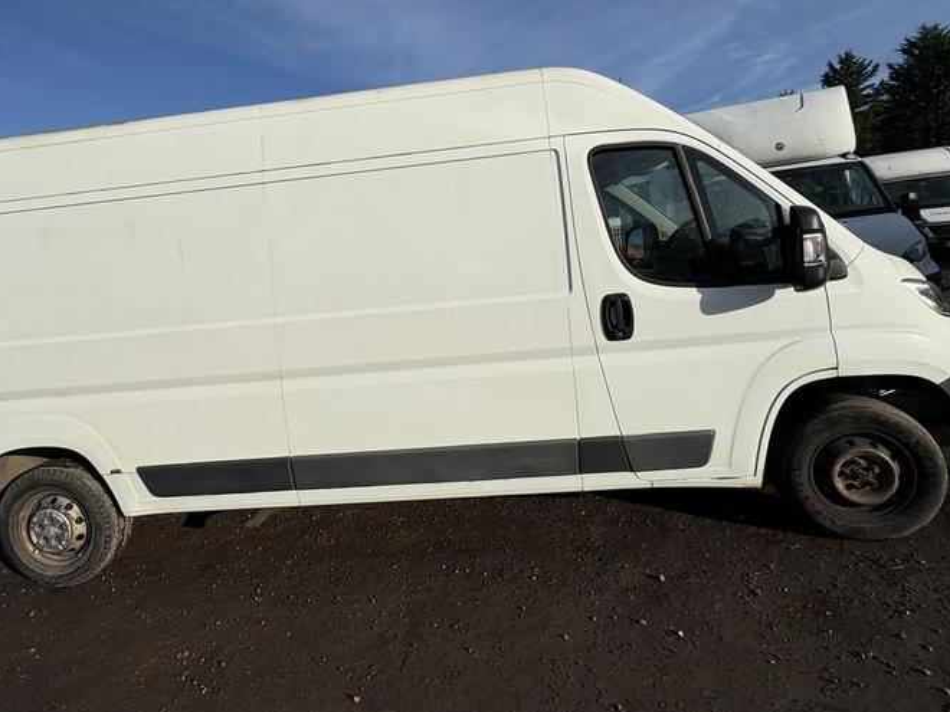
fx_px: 521
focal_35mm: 19
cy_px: 273
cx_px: 435
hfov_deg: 84.5
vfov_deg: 67.8
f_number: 2.2
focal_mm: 2.22
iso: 50
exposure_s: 1/6135
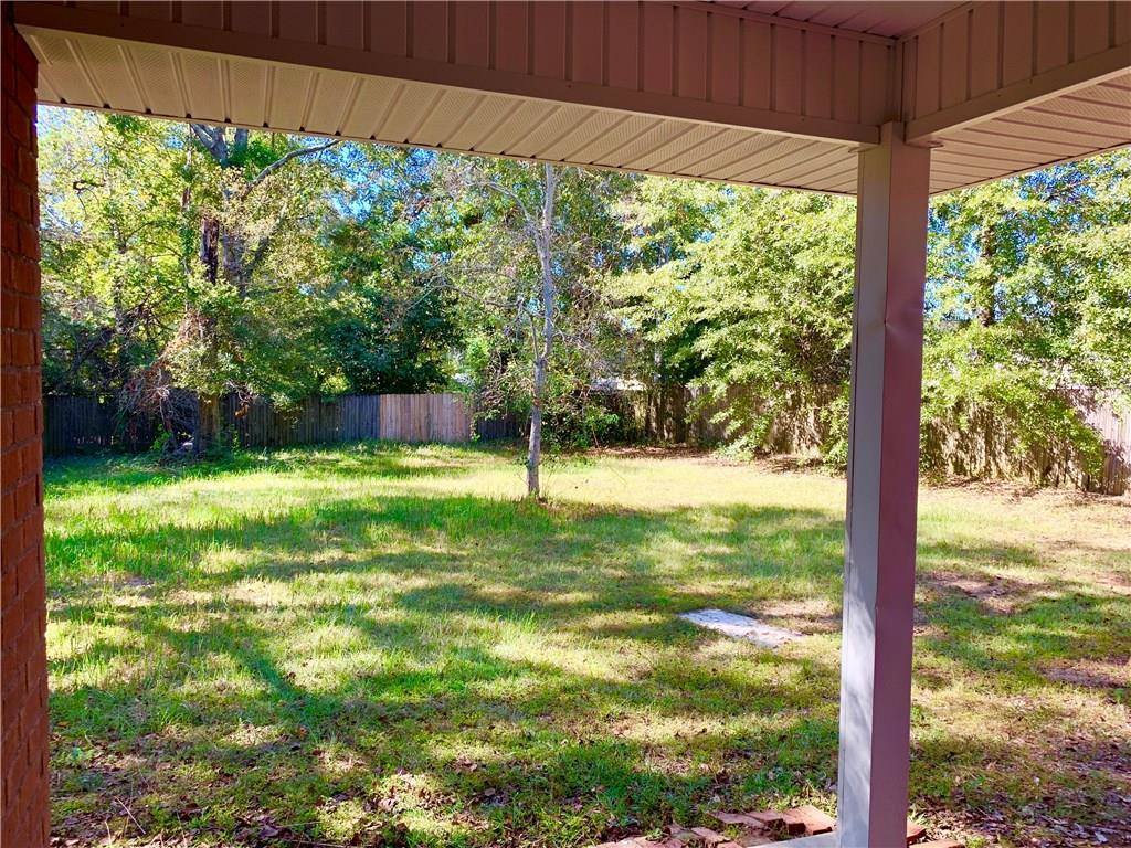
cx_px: 566
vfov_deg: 53.1
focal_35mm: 26
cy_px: 424
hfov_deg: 67.3
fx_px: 849
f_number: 1.8
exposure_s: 1/166
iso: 25
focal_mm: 4.25
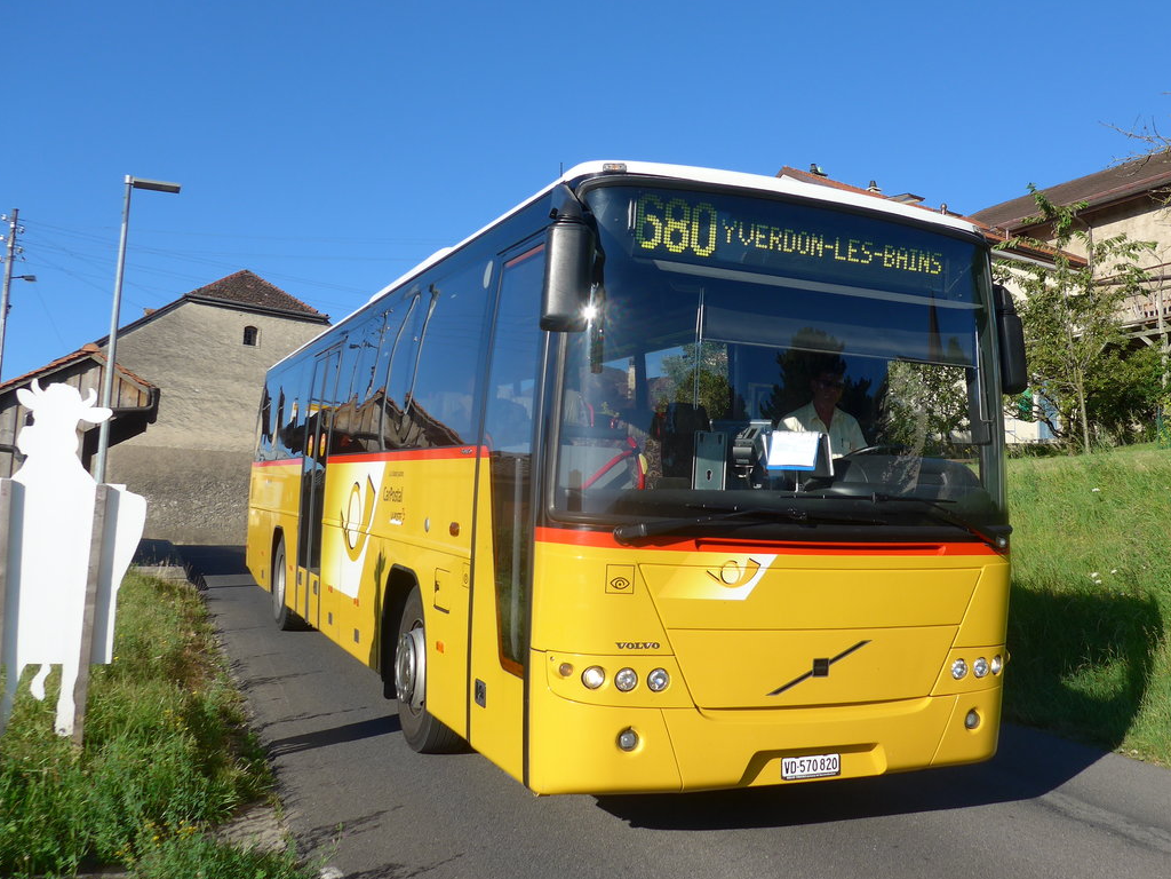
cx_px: 678
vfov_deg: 41.8
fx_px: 1150
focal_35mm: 34
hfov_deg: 53.7
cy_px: 412
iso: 80
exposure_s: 1/1300
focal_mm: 6
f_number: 2.8
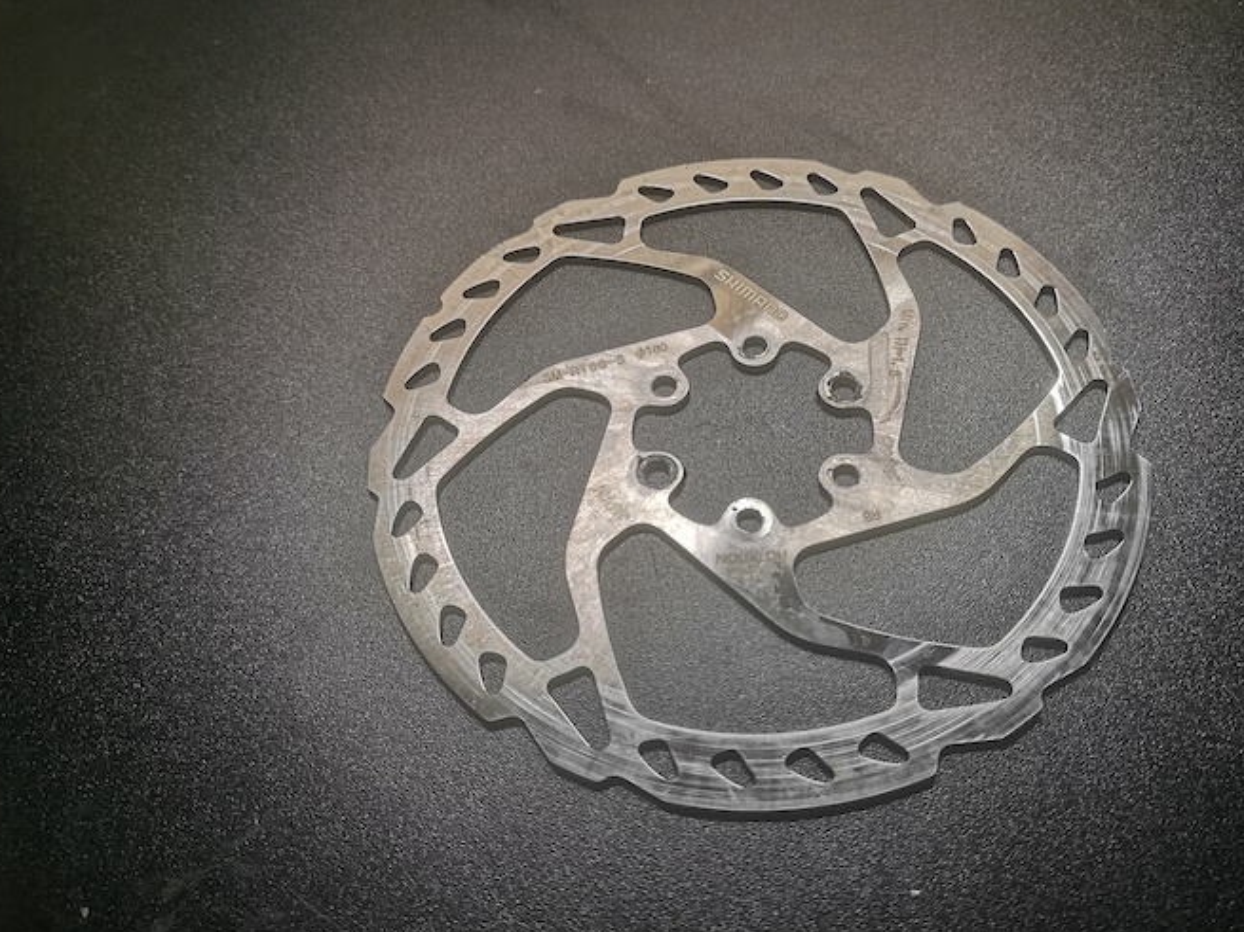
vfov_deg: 42.9
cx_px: 701
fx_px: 1186
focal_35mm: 33
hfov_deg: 55.2
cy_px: 494
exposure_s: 1/60
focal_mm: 5.58
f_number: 1.8
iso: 64
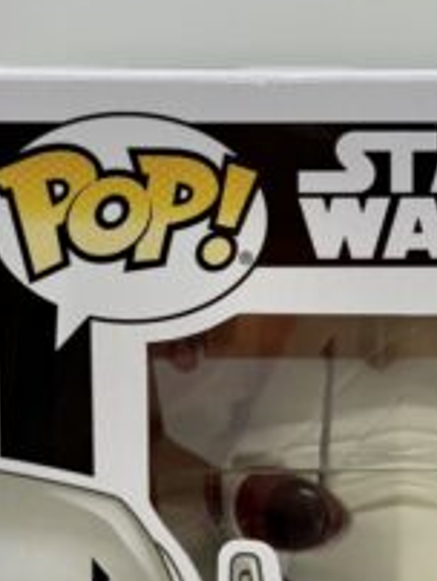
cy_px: 328
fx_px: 1596
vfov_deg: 20.6
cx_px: 377
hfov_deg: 15.4
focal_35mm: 95
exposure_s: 1/339
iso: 80
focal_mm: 6.76
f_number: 1.78
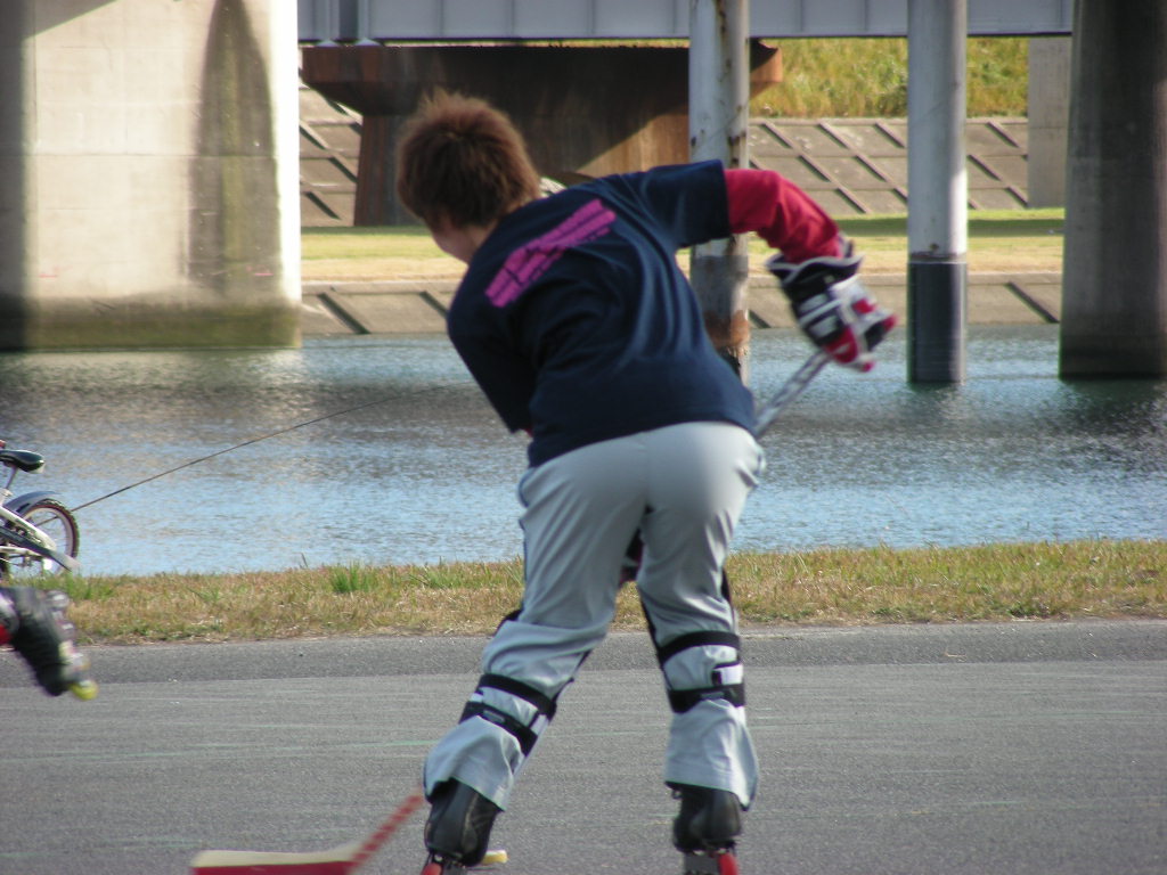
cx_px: 584
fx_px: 12811
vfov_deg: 3.9
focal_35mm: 380
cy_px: 438
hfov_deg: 5.2
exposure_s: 1/141
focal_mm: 63.3
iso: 50
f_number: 4
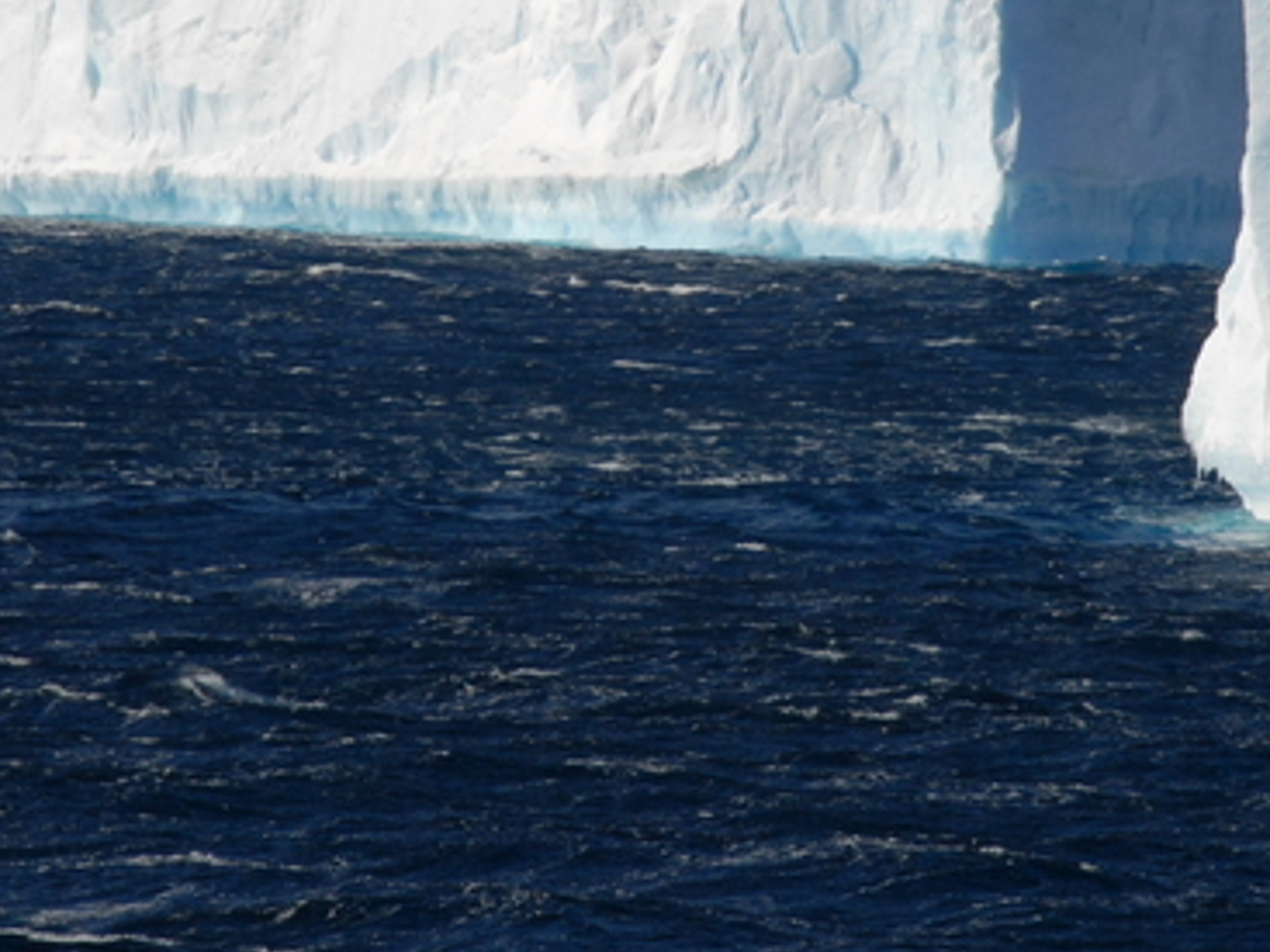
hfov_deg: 3.7
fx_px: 19658
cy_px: 170
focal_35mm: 536
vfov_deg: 2.8
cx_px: 751
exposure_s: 1/640
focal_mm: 170
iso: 400
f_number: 13
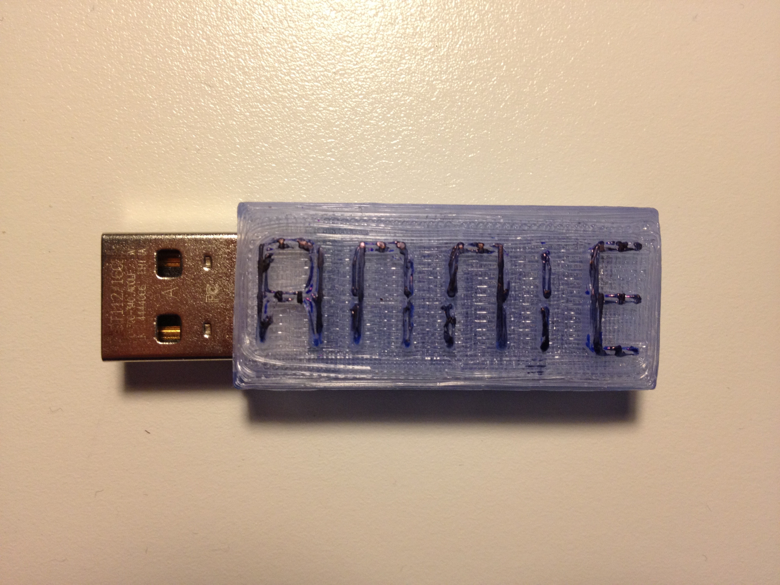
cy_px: 292
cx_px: 390
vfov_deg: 40.7
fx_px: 789
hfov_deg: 52.6
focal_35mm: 35
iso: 100
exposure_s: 1/120
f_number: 2.4
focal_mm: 4.28
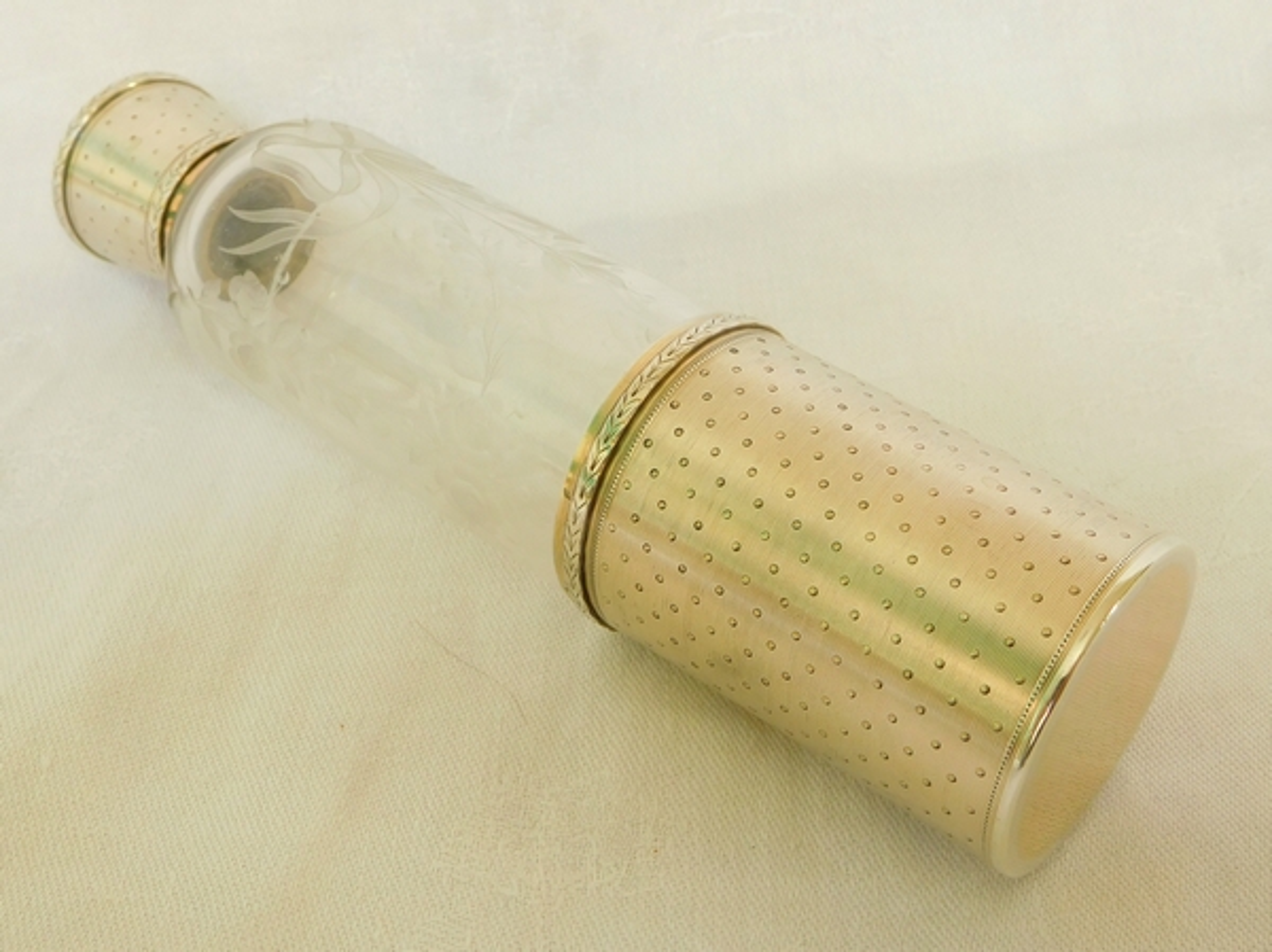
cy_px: 476
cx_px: 636
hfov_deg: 56.9
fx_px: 1175
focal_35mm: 32
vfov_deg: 44.1
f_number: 3.6
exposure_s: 1/60
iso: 125
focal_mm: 5.7
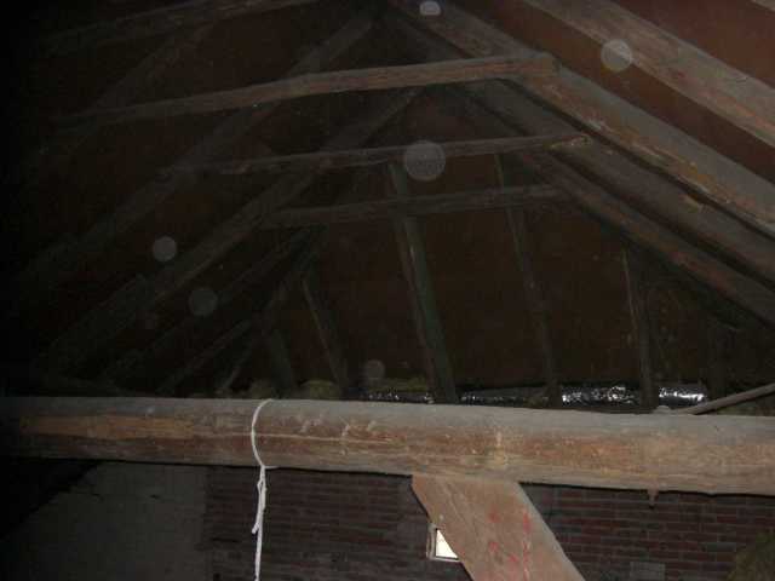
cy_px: 290
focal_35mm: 38
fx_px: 851
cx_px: 388
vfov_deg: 37.7
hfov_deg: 49.0
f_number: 3.4
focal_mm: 6.3
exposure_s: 1/60
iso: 200
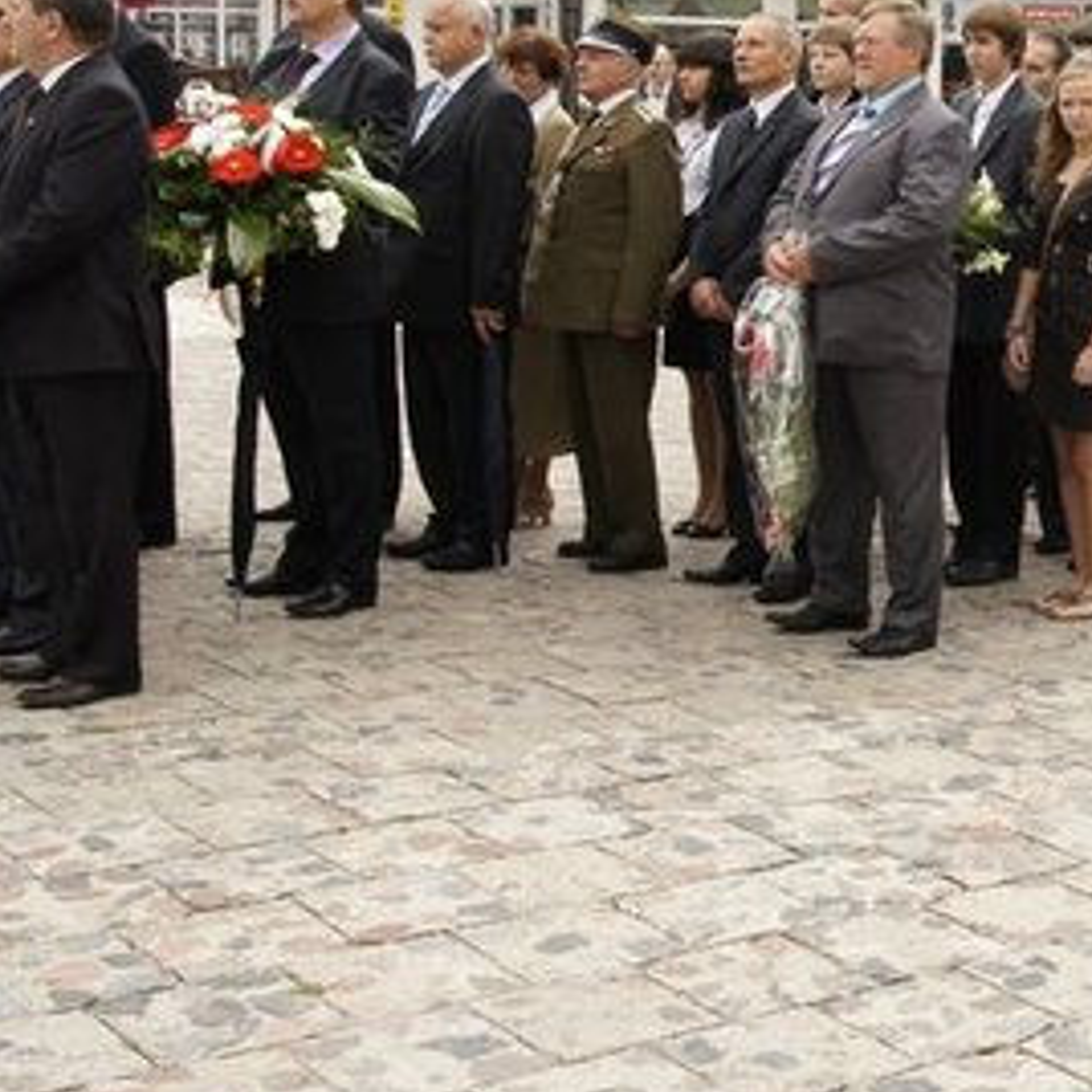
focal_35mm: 68
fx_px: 2427
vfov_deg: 25.2
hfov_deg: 24.2
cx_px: 1092
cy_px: 334
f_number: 11
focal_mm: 22
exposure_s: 1/320
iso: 800
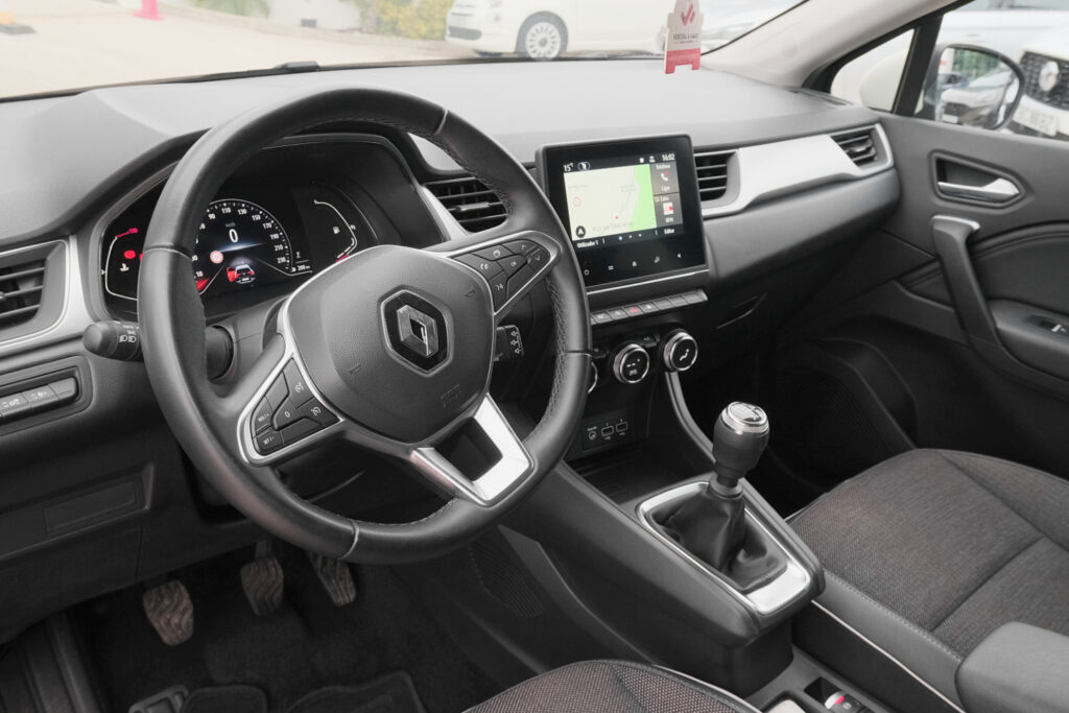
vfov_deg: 41.1
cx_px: 534
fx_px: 950
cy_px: 356
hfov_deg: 58.7
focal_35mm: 32
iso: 2000
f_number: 7.1
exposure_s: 1/60
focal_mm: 21.5
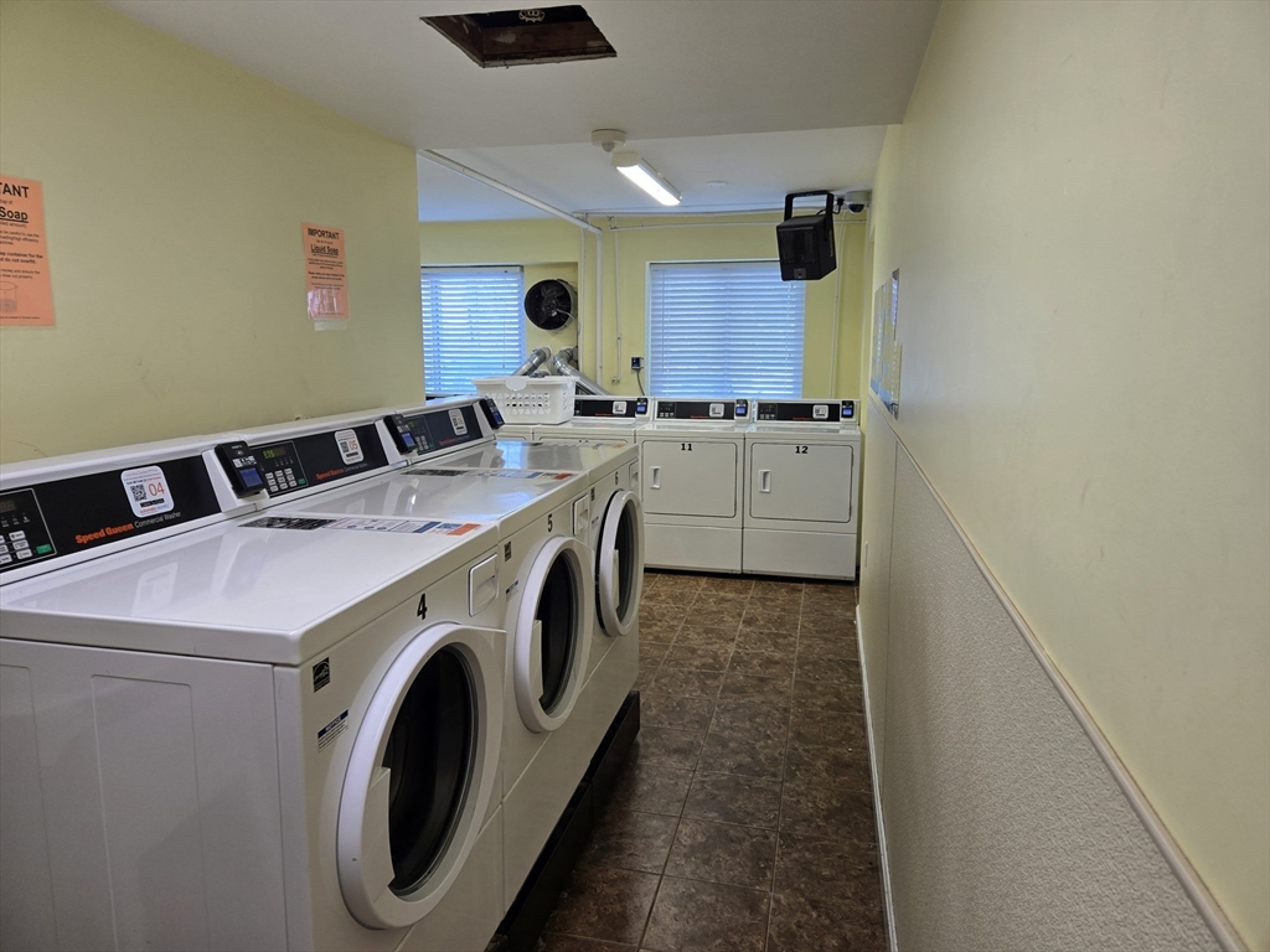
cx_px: 635
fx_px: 844
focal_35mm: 23
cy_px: 476
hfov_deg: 73.9
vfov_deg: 58.9
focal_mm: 5.4
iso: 50
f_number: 1.8
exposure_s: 1/120
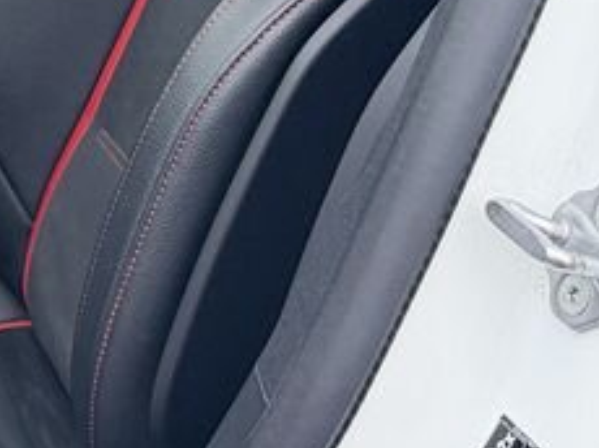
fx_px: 1850
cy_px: -206
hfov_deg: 15.5
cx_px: -510
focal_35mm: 107
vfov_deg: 13.1
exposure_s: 1/75
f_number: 1.78
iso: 200
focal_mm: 6.76
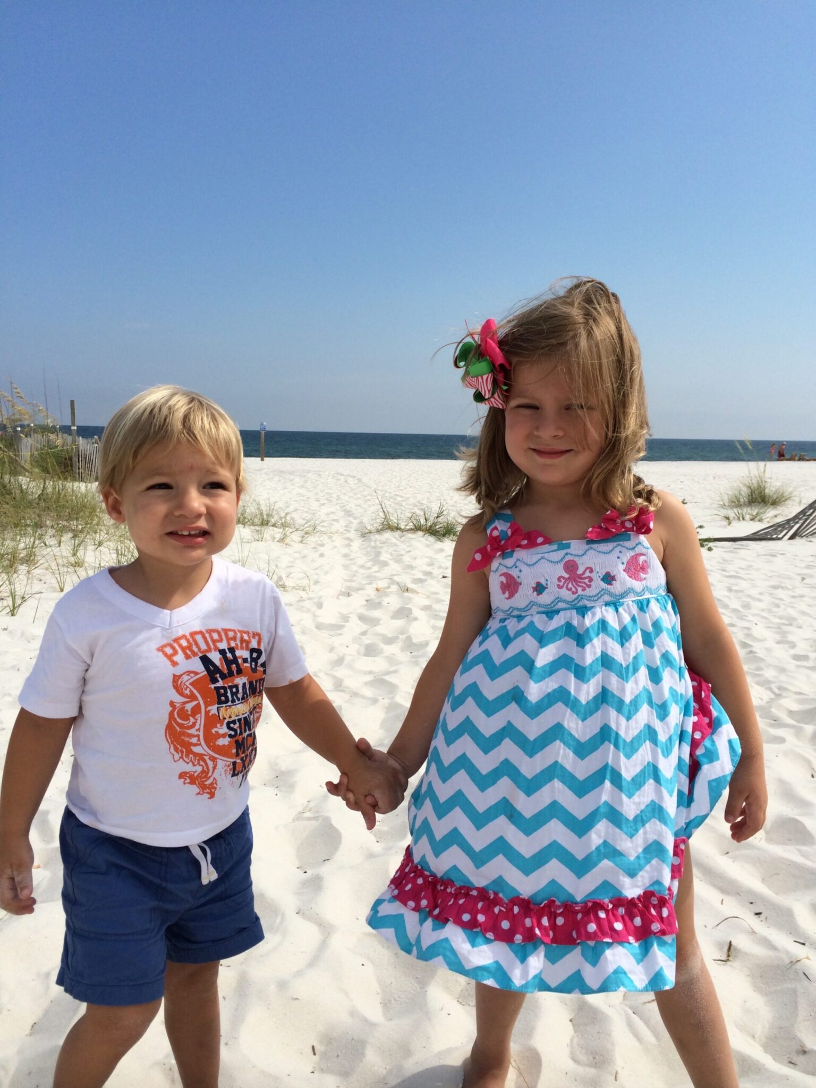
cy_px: 544
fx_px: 943
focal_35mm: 30
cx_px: 408
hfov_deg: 46.8
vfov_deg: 60.0
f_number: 2.2
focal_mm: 4.12
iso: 40
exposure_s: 1/2933
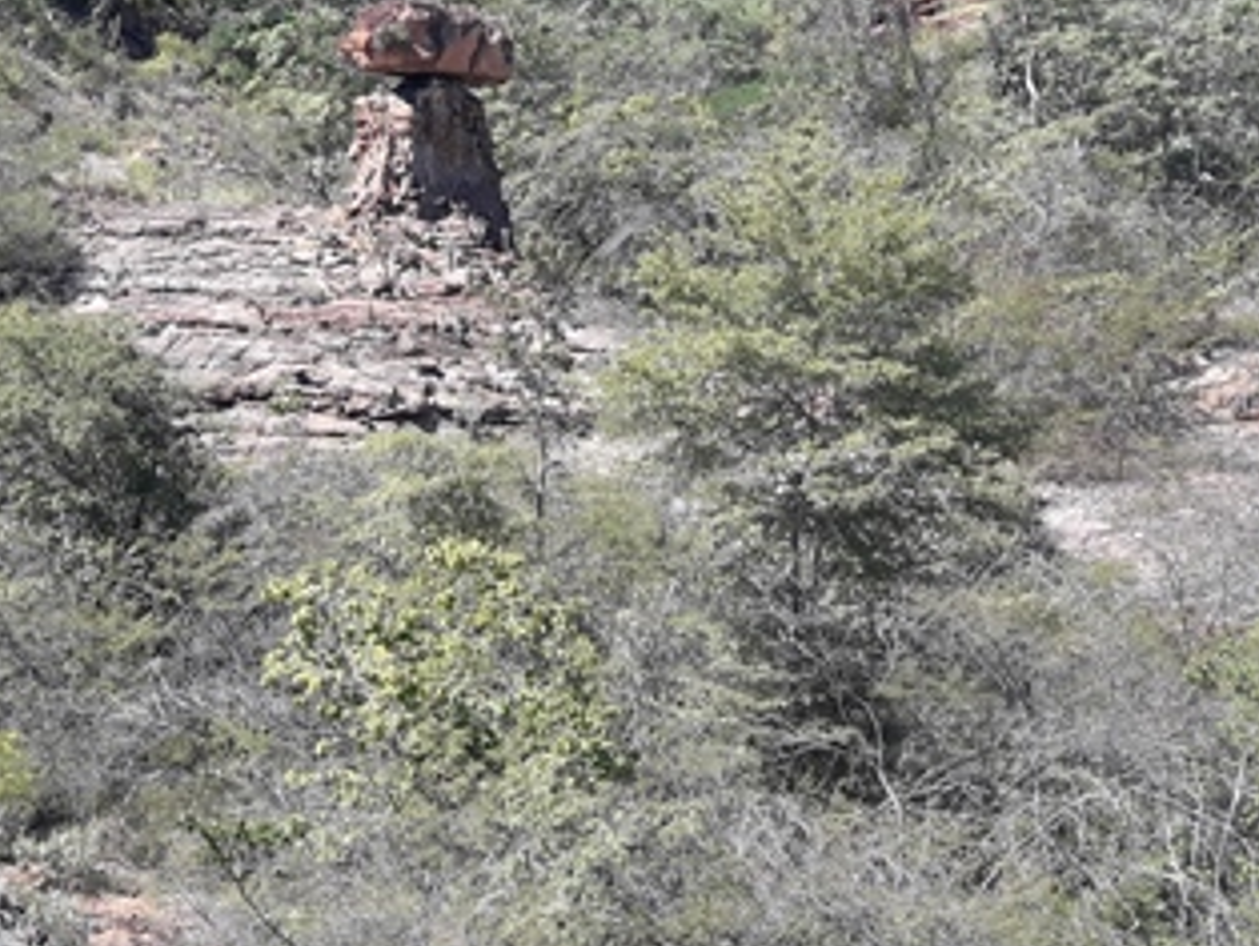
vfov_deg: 25.4
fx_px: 2075
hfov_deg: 33.6
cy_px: 241
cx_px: 477
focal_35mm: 57
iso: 40
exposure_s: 1/639
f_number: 1.9
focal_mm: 3.7
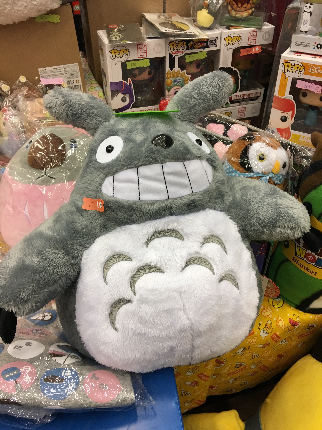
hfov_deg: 48.2
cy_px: 215
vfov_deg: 61.7
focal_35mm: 29
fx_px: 360
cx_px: 161
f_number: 2.2
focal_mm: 4.15
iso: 50
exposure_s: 1/33
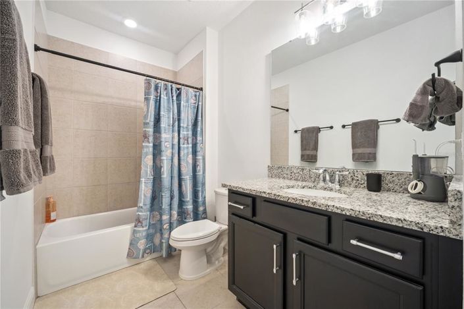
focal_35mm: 14
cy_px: 154
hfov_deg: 104.3
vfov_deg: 81.1
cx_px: 232
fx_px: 180
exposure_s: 1/13
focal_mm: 14
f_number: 10
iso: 500
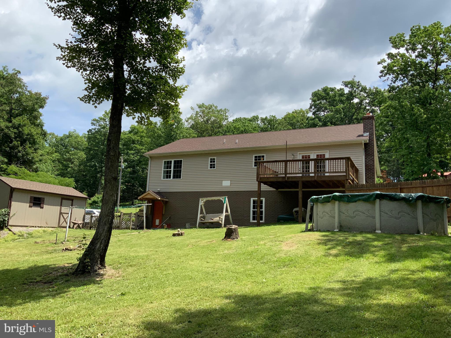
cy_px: 169
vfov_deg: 48.2
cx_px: 226
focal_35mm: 29
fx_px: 378
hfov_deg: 61.7
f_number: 1.8
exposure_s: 1/1912
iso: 16
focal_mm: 3
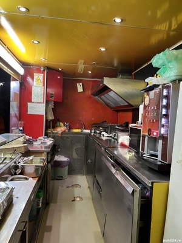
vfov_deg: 67.3
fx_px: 182
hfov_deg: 53.1
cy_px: 122
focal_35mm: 26
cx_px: 91
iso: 200
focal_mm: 5.1
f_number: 1.6
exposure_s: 1/50
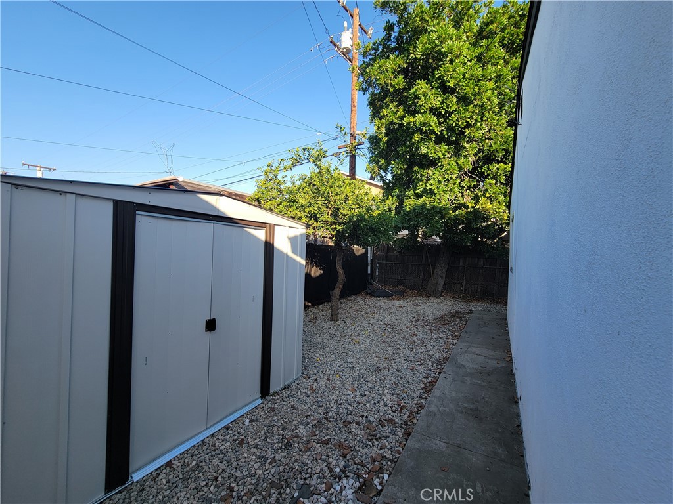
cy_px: 252
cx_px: 336
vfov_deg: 89.9
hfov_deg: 106.2
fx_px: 253
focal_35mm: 13
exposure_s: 1/508
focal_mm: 2.2
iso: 50
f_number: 2.2
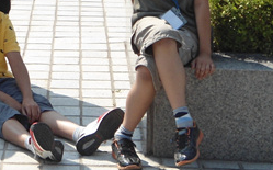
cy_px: -91
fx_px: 1115
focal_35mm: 150
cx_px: -76
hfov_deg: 13.5
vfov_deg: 8.5
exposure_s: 1/640
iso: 80
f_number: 3.5
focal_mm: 7.9
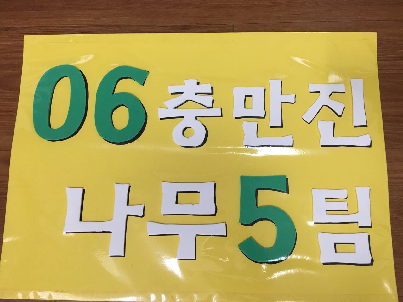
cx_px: 202
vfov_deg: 48.2
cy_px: 151
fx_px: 338
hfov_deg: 61.7
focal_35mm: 29
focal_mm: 4.15
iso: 40
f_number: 2.2
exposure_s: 1/30
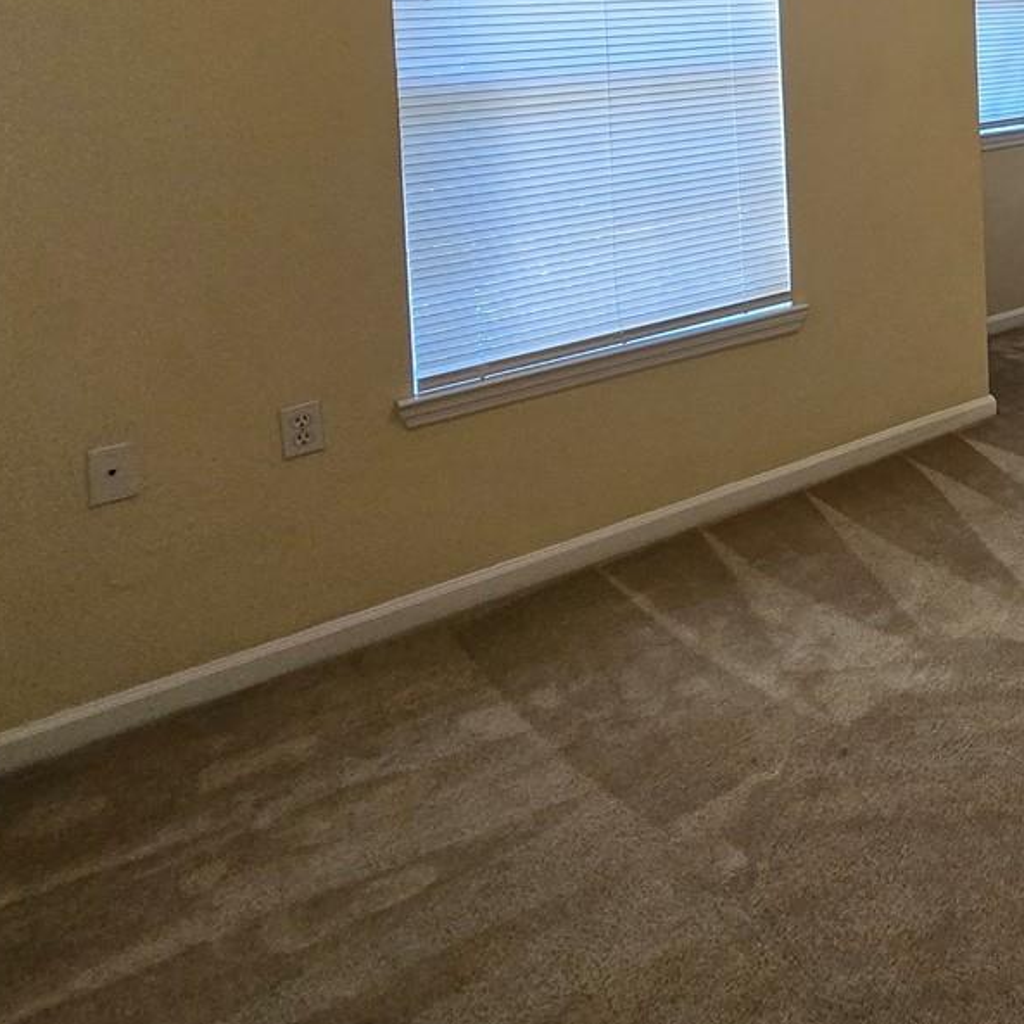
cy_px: 41
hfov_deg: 39.7
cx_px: 1193
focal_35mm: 31
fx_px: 1038
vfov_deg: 45.7
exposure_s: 1/60
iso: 125
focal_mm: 1.7
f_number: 2.2
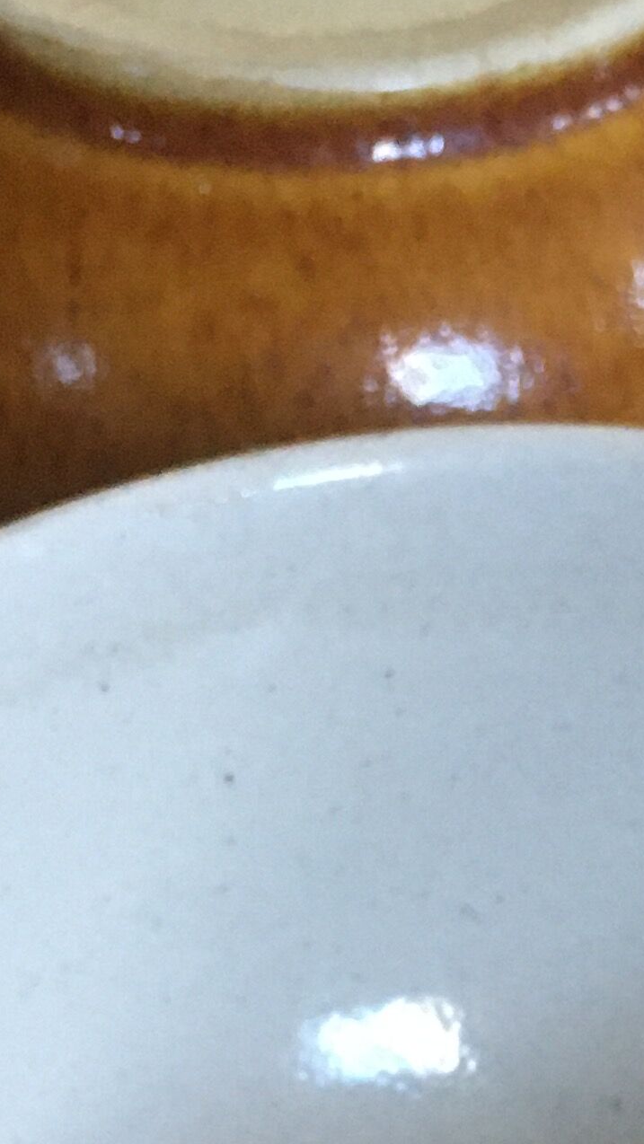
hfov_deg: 12.0
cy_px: 1144
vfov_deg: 20.7
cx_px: 582
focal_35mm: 100
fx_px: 3035
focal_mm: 4.15
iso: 250
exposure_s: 1/33
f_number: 2.2
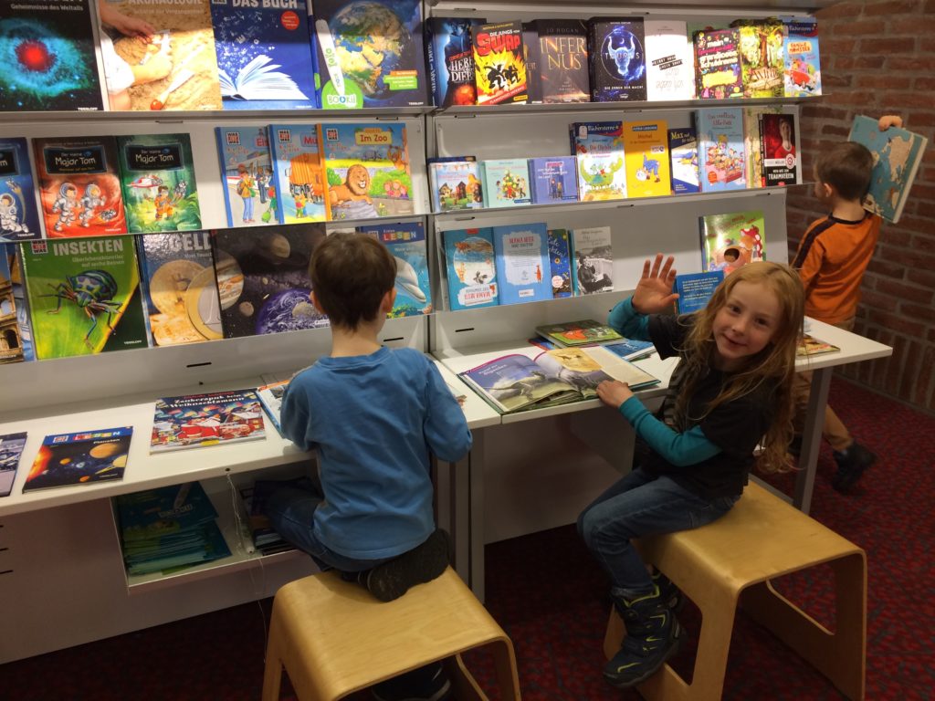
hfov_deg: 61.7
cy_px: 350
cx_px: 468
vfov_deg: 48.2
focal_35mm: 29
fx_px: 783
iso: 40
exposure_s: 1/33
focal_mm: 4.15
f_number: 2.2
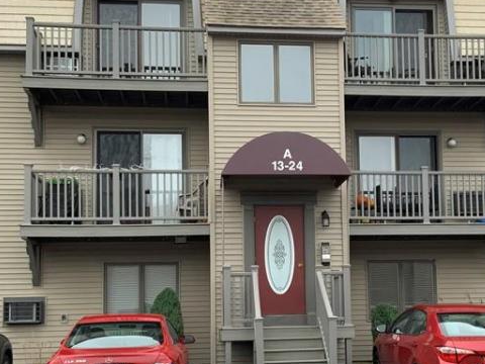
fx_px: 813
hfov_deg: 33.1
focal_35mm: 58
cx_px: 299
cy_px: 241
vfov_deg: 25.1
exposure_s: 1/256
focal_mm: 3
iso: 16
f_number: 1.8
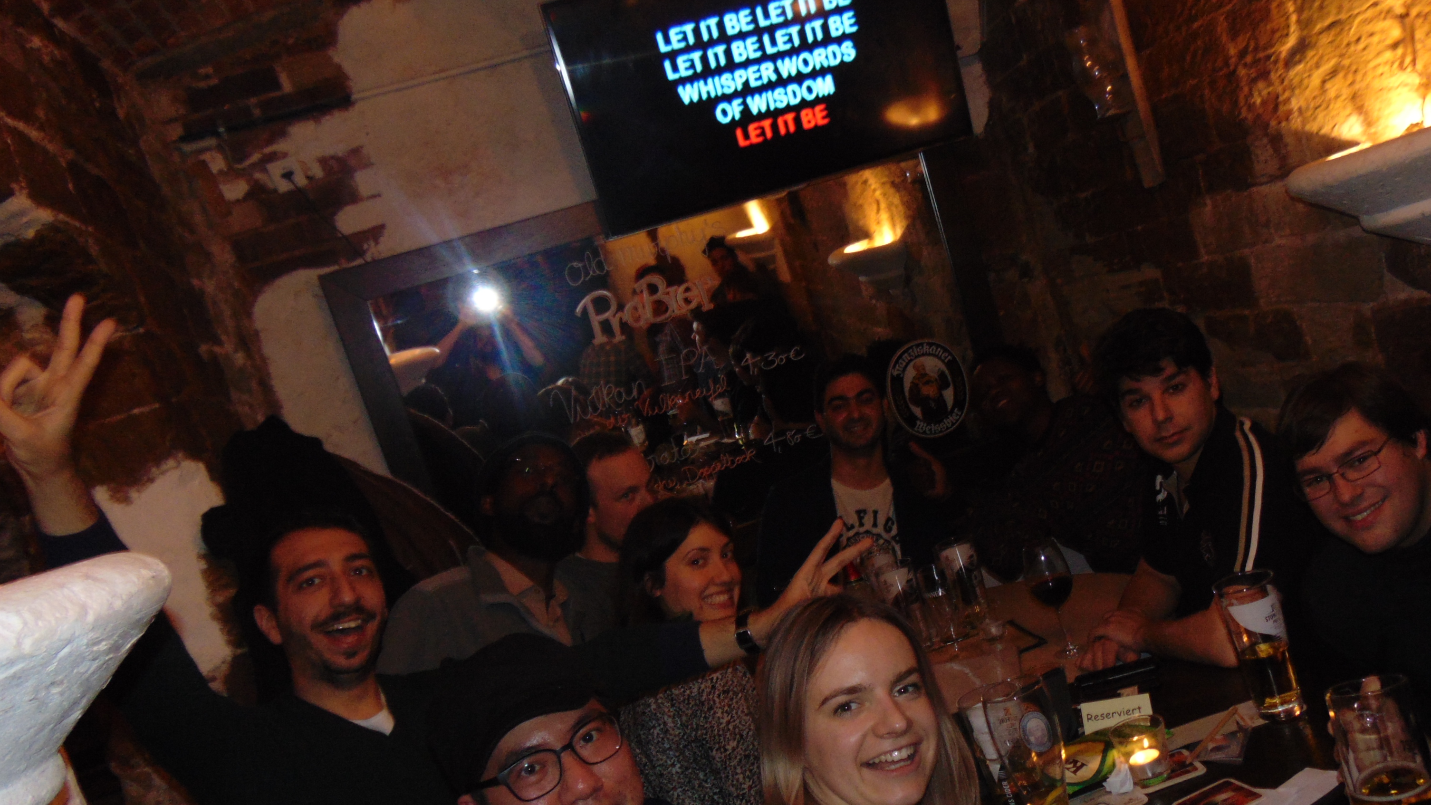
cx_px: 865
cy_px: 492
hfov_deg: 59.0
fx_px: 1252
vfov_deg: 35.5
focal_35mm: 33
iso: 200
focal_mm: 4.5
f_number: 3
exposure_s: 1/8
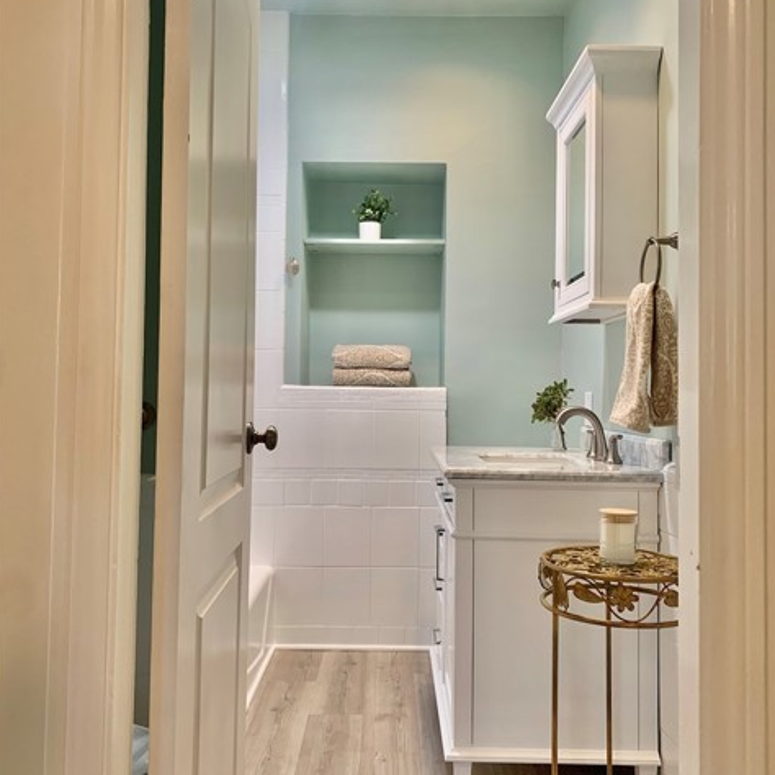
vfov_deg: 52.5
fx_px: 785
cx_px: 386
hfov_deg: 52.5
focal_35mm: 31
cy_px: 370
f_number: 1.8
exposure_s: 1/60
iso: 64
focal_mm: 4.25
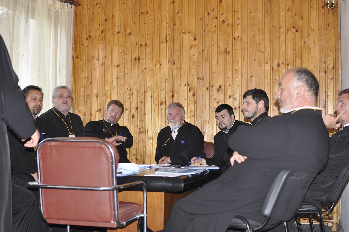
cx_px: 174
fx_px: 508
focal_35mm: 52
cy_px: 116
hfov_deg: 37.9
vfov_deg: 25.7
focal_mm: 35
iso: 200
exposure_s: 1/60
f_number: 2.8
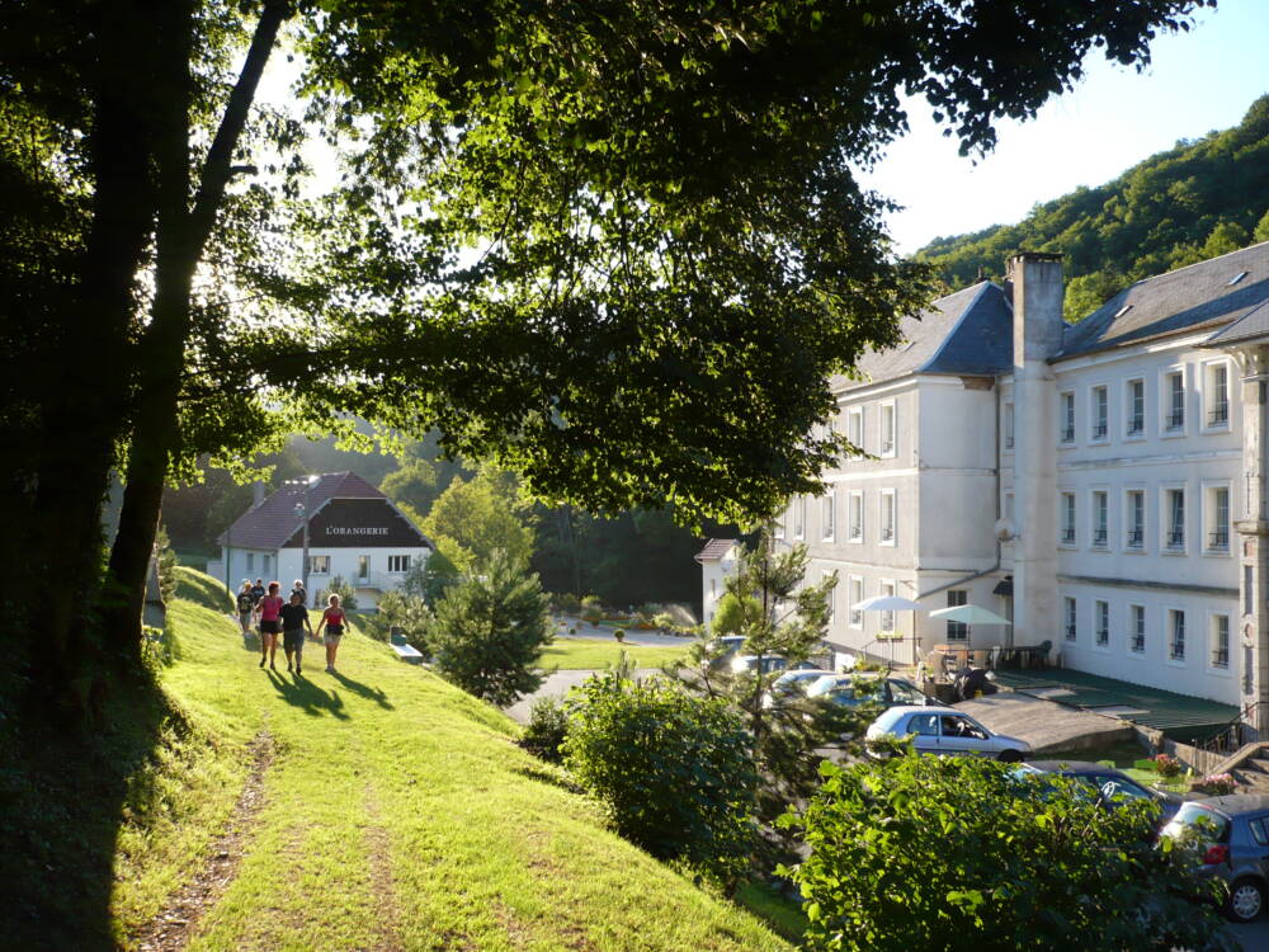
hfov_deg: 51.4
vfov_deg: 39.7
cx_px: 634
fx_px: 1320
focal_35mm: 36
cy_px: 476
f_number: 2.9
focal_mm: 6
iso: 100
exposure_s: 1/250
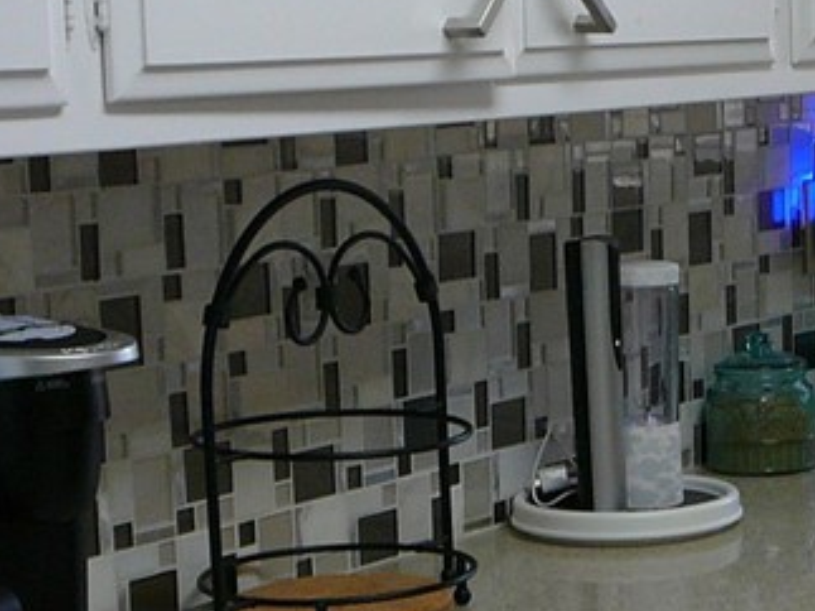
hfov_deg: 17.1
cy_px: 412
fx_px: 2612
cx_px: 921
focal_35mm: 111
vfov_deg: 13.3
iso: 100
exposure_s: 1/50
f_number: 2.8
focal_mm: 5.2
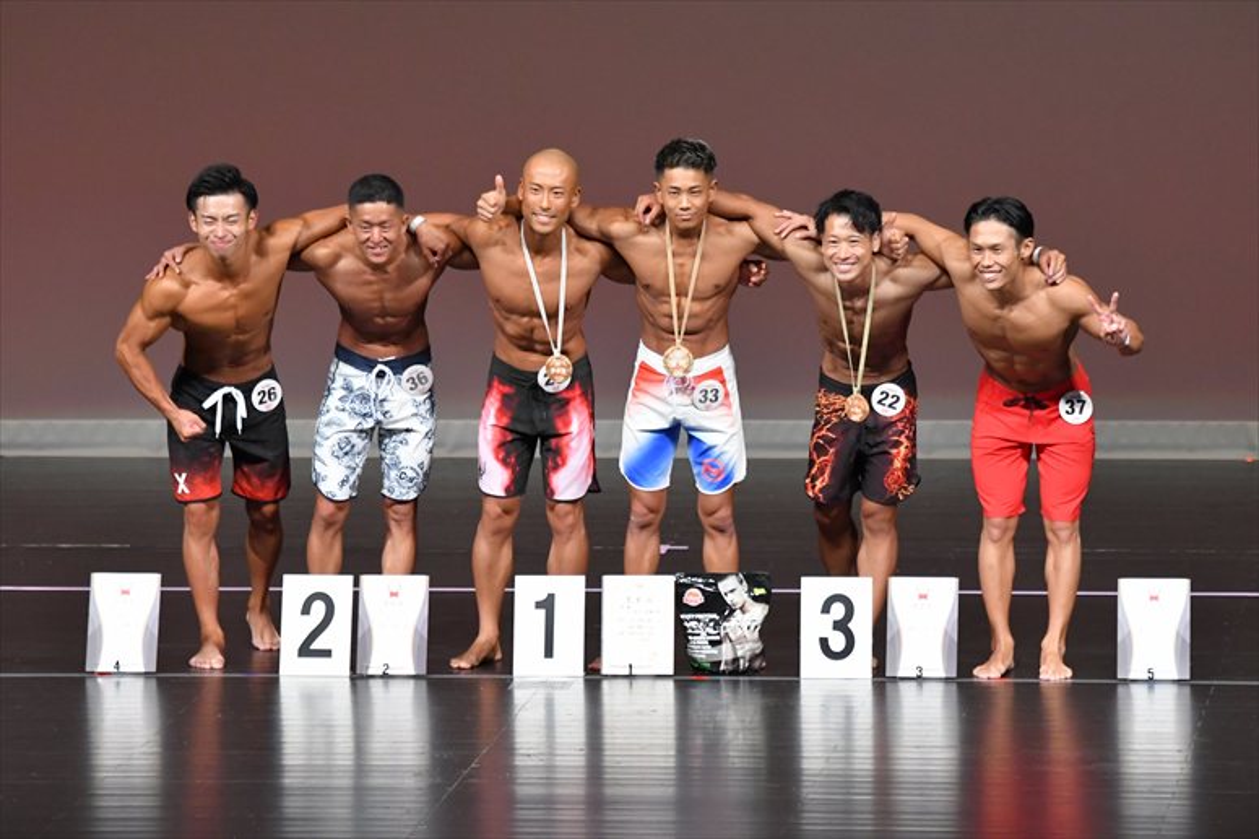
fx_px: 9438
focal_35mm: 270
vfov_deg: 5.1
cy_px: 420
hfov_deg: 7.6
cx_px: 630
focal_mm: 180
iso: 4000
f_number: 5.6
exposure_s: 1/400
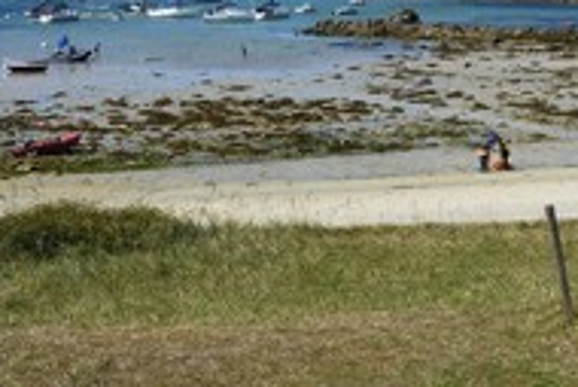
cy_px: 85
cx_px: 517
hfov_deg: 18.9
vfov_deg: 12.9
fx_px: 1703
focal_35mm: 106
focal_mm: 48
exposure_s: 1/200
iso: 200
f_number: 16
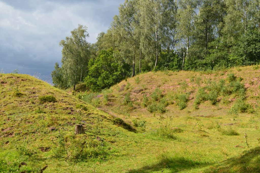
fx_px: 368
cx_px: 130
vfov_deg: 26.4
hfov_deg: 38.9
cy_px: 86
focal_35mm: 51
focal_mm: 34
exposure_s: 1/400
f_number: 11
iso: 400
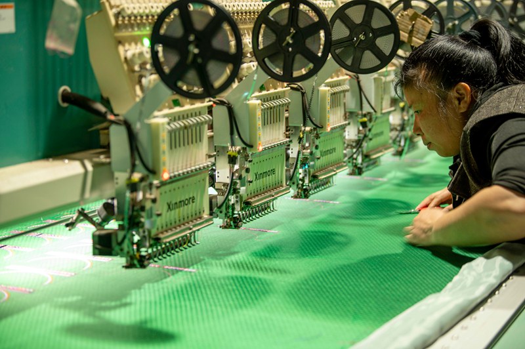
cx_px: 262
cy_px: 174
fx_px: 1020
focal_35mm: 70
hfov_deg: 28.9
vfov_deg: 19.4
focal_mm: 70
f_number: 2.8
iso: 800
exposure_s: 1/60
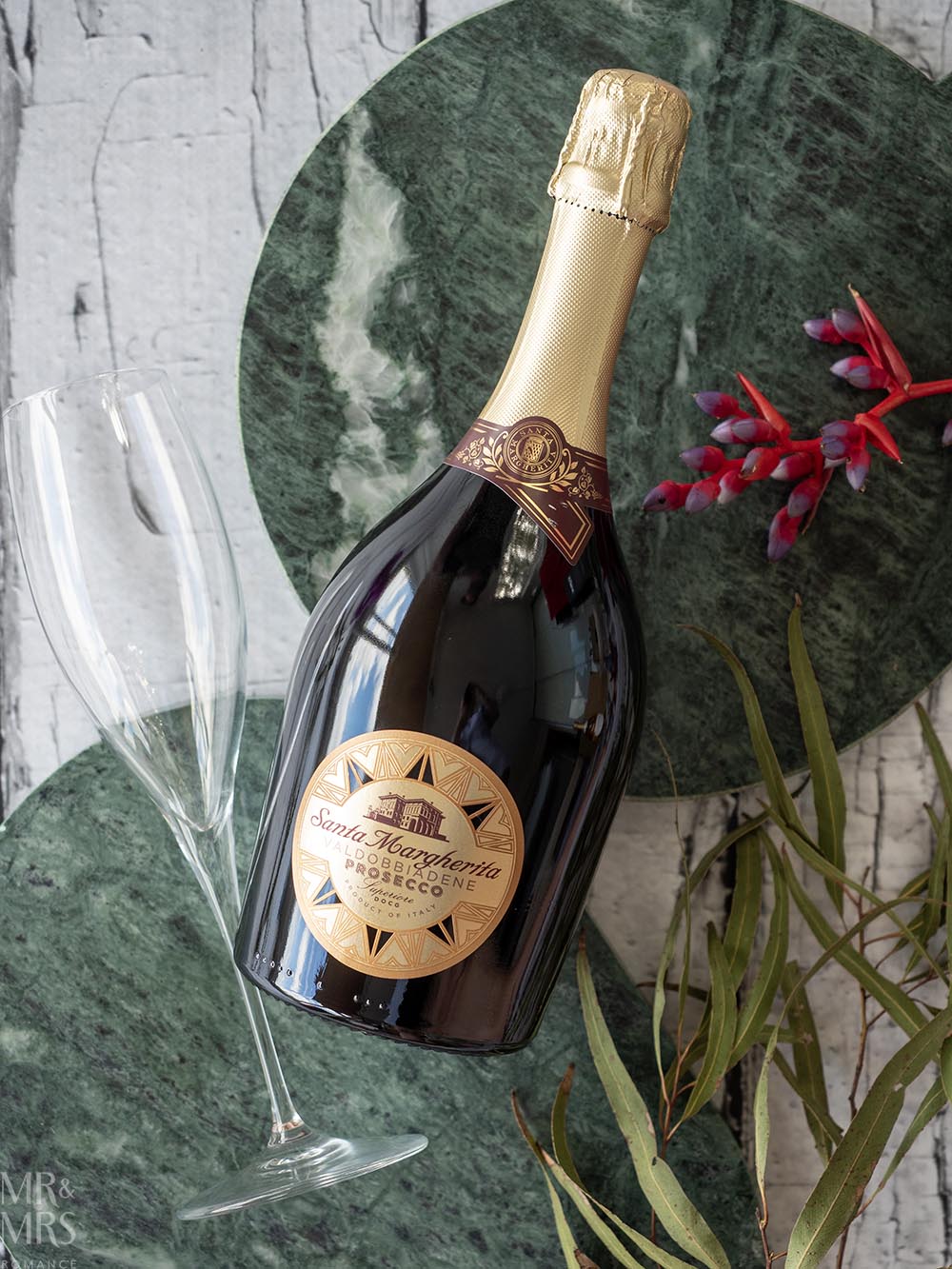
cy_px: 634
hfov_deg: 18.4
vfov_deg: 24.4
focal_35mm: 80
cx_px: 476
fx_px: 2933
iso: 200
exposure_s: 1/100
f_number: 3.5
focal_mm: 40
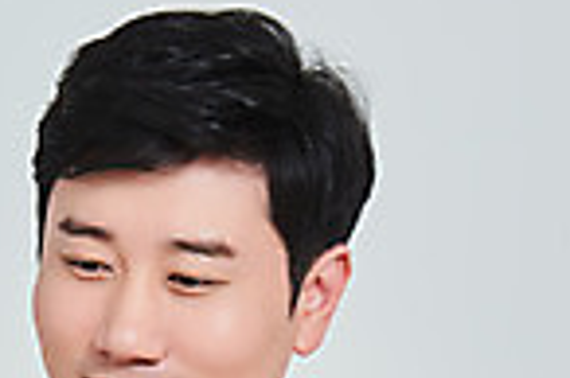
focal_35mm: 534
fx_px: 8445
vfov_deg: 2.6
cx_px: 119
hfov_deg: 3.9
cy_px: 565
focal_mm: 130
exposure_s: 1/125
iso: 100
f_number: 13
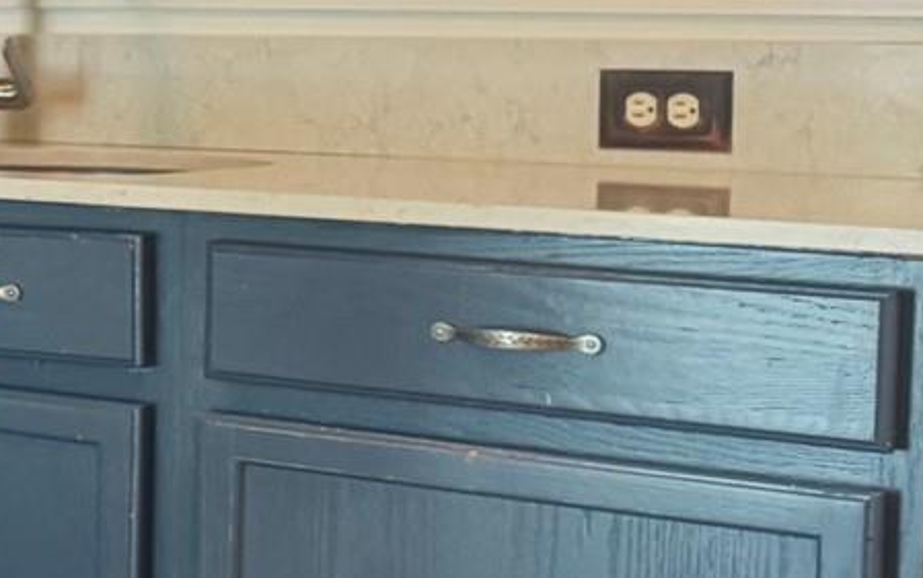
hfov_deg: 14.3
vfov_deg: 11.3
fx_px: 2919
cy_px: 162
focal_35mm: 116
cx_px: -1044
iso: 250
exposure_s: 1/60
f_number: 1.78
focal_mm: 6.76
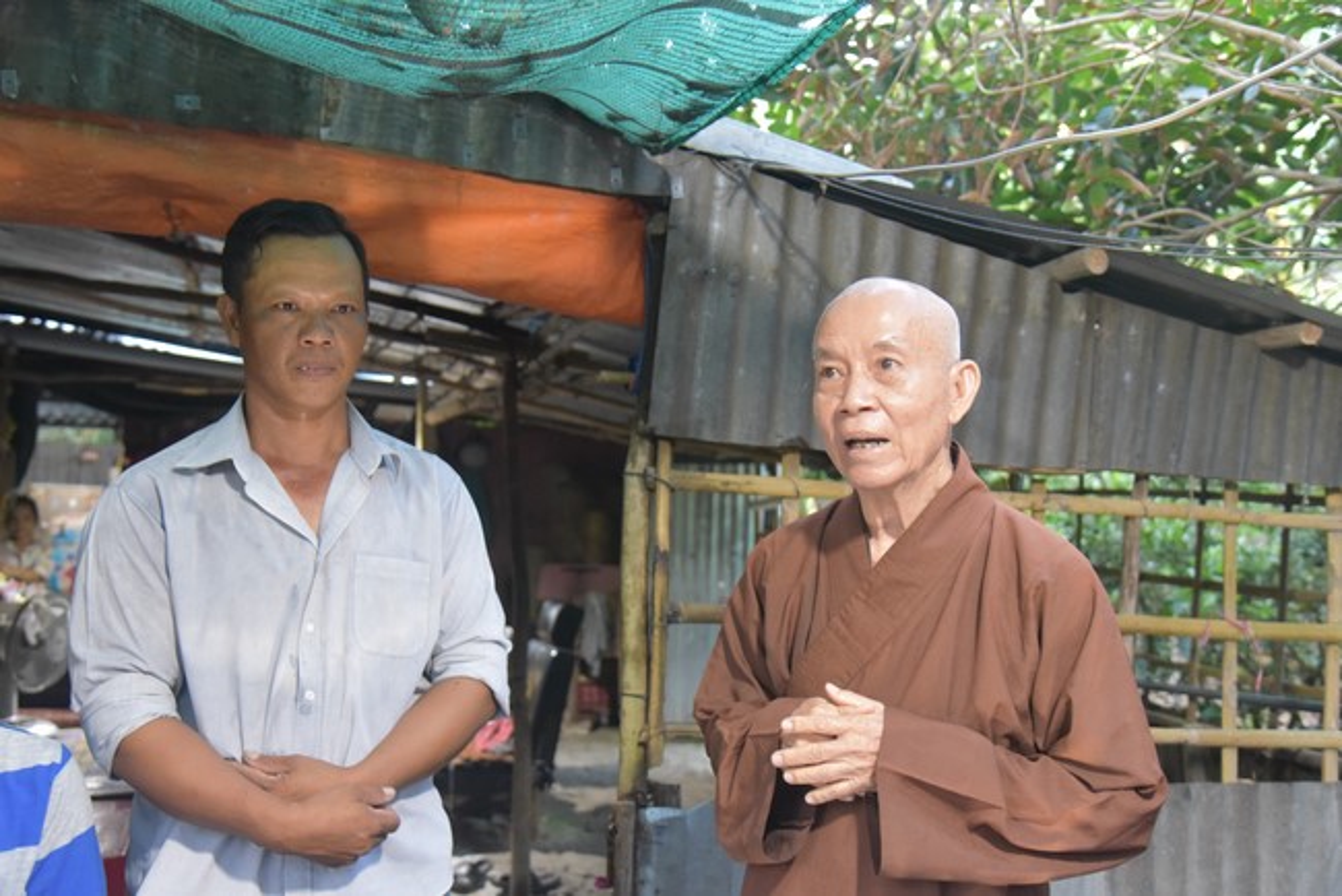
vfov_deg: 35.1
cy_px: 448
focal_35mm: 38
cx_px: 671
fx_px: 1417
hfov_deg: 50.7
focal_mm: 38
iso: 6400
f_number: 4
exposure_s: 1/60
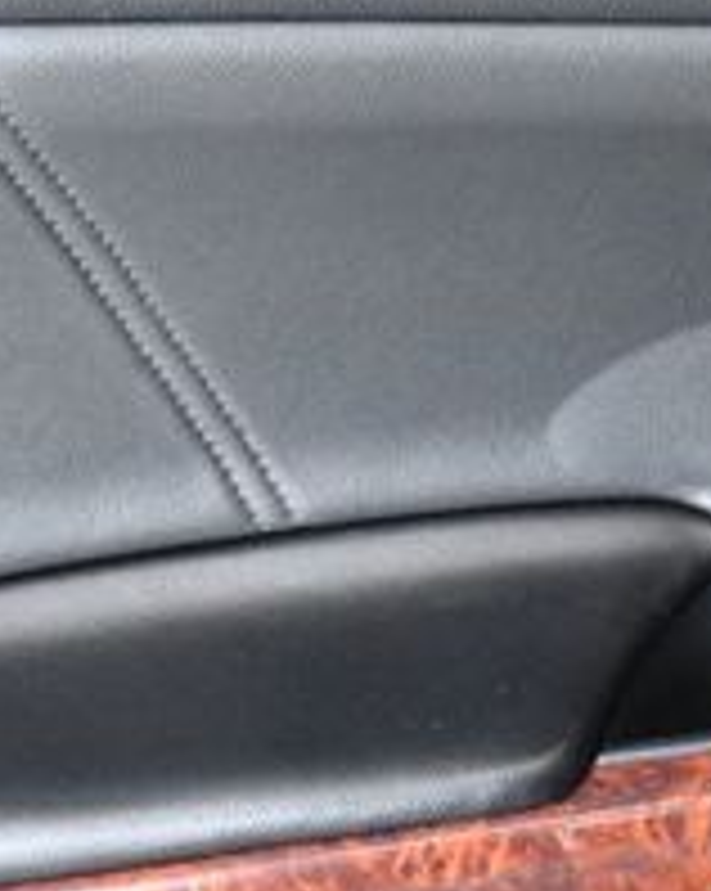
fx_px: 4558
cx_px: 706
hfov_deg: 8.9
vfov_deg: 11.2
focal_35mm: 173
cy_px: 464
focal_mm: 38
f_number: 5.6
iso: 2500
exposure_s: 1/125
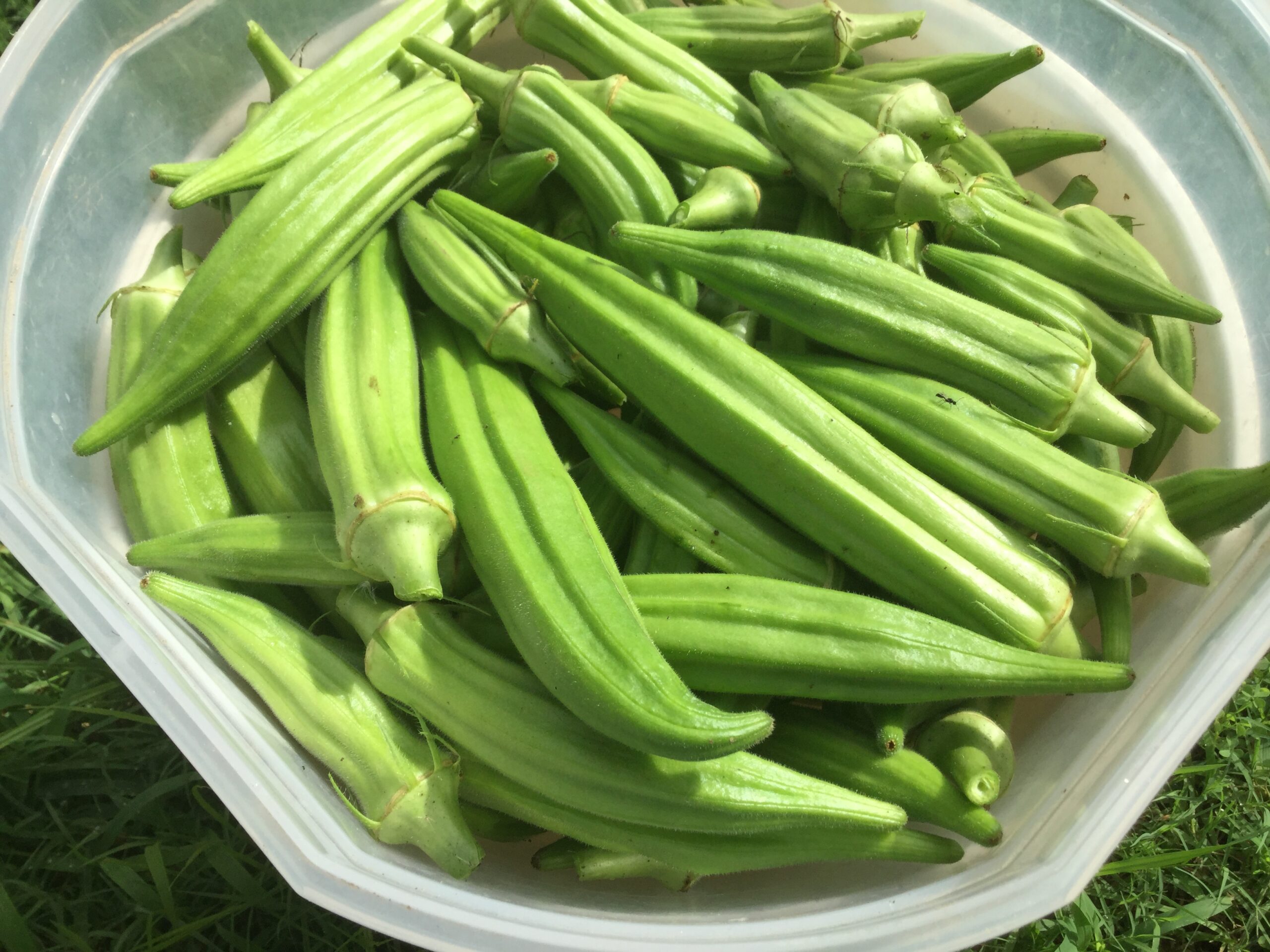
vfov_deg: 45.4
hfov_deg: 58.4
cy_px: 476
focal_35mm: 31
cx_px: 635
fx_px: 1137
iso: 25
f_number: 2.4
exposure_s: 1/1431
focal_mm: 3.3
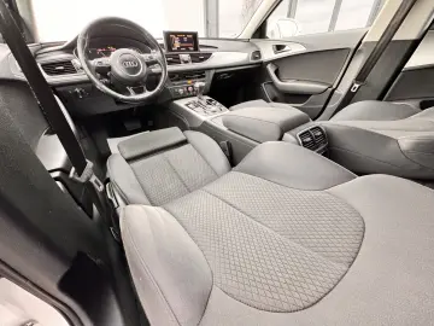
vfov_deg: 85.7
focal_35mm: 14
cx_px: 217
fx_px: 176
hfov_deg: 102.1
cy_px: 163
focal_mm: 2.22
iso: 640
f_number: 2.2
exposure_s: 1/60
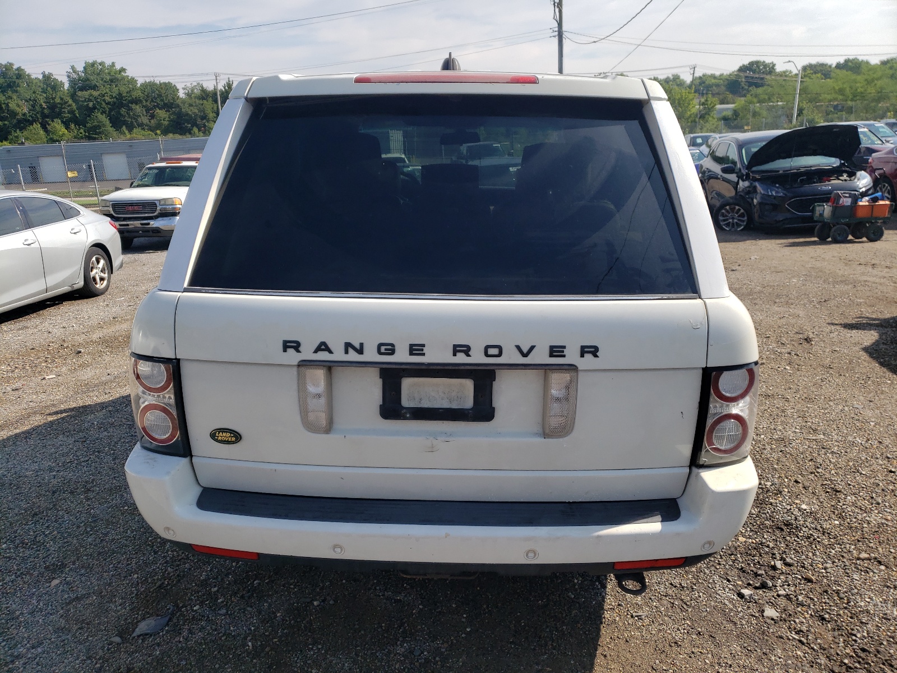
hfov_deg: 67.3
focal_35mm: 26
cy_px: 336
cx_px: 448
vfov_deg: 53.1
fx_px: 674
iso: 50
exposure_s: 1/2500
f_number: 1.5
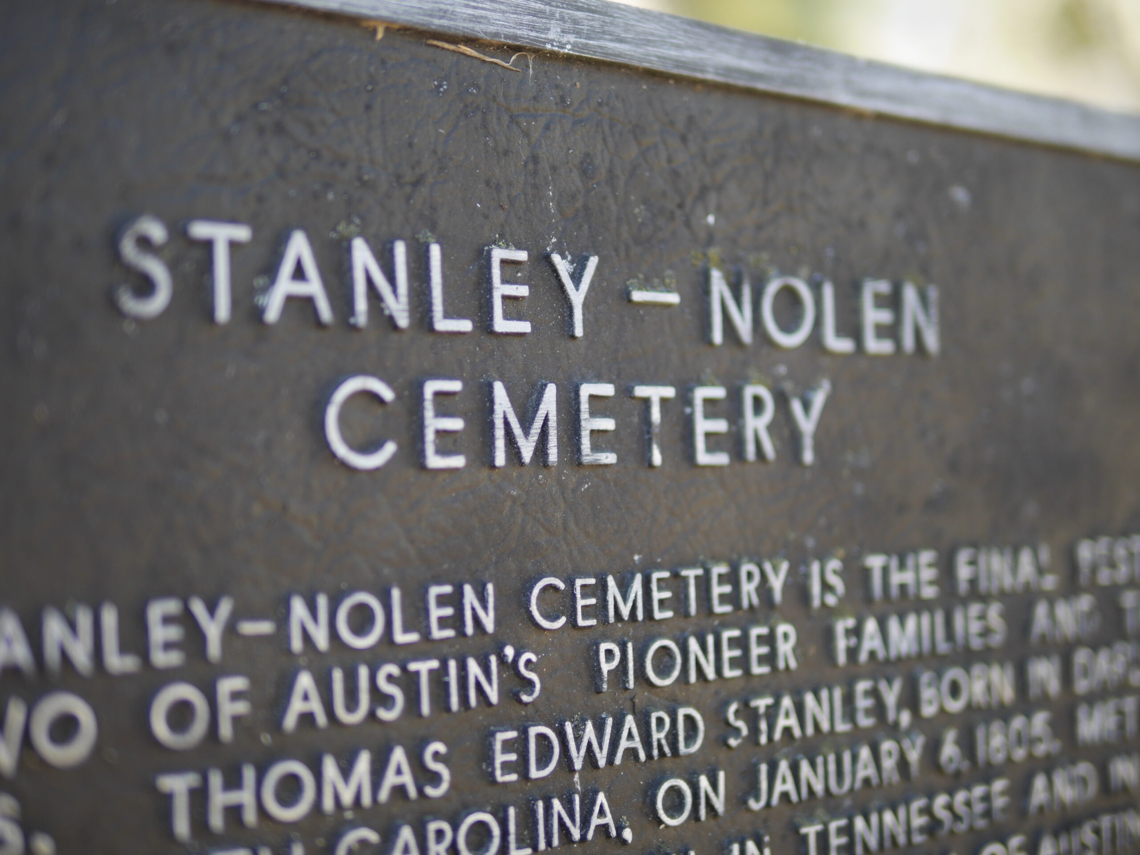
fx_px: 1647
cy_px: 428
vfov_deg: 29.1
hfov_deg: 38.2
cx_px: 570
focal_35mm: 50
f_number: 1.4
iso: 200
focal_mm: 25
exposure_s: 1/400
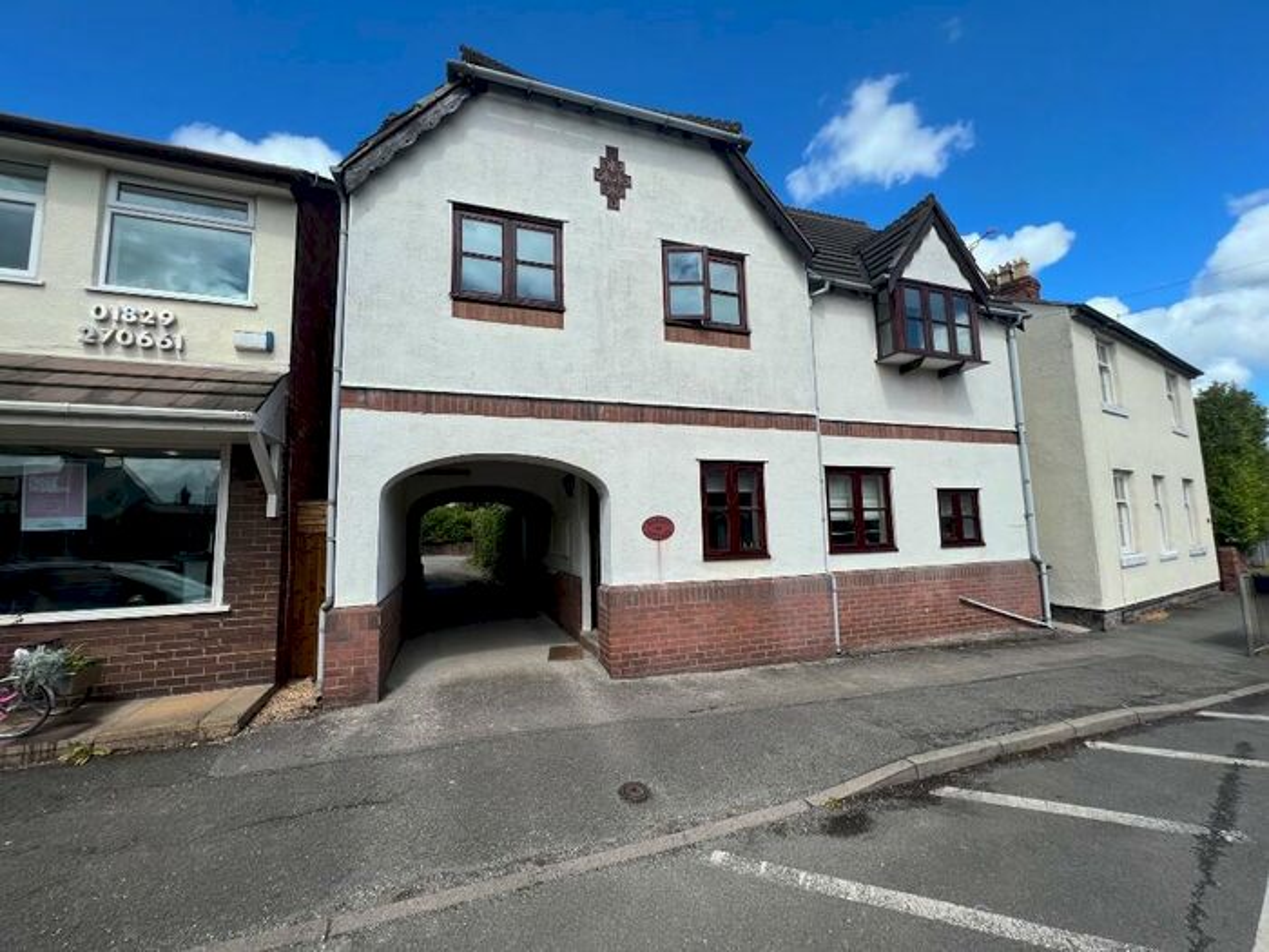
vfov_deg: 89.9
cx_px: 634
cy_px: 476
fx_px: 477
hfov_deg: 106.2
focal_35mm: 13
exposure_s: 1/2053
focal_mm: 1.57
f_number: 1.8
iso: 32
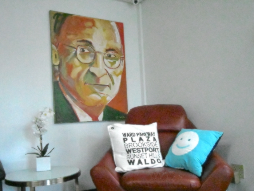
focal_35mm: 35
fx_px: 257
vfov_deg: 40.6
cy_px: 112
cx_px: 120
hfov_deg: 52.6
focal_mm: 18
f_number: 5.3
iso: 51200
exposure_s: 1/2500
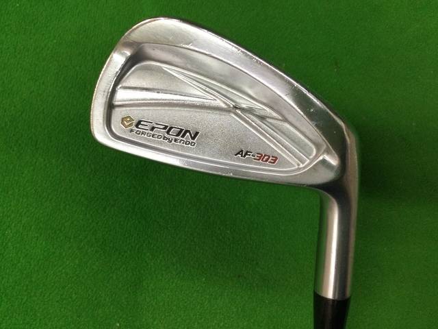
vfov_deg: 45.4
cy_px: 164
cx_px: 219
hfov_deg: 58.4
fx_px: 392
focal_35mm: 31
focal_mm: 3.3
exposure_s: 1/30
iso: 50
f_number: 2.4
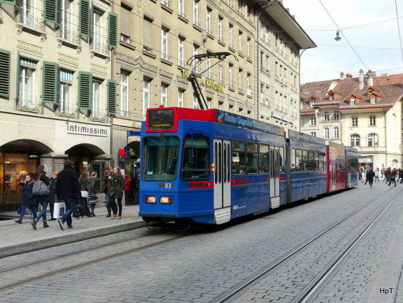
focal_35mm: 44
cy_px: 152
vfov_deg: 32.9
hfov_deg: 42.9
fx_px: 512
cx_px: 202
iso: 100
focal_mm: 7.2
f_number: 4.5
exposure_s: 1/250
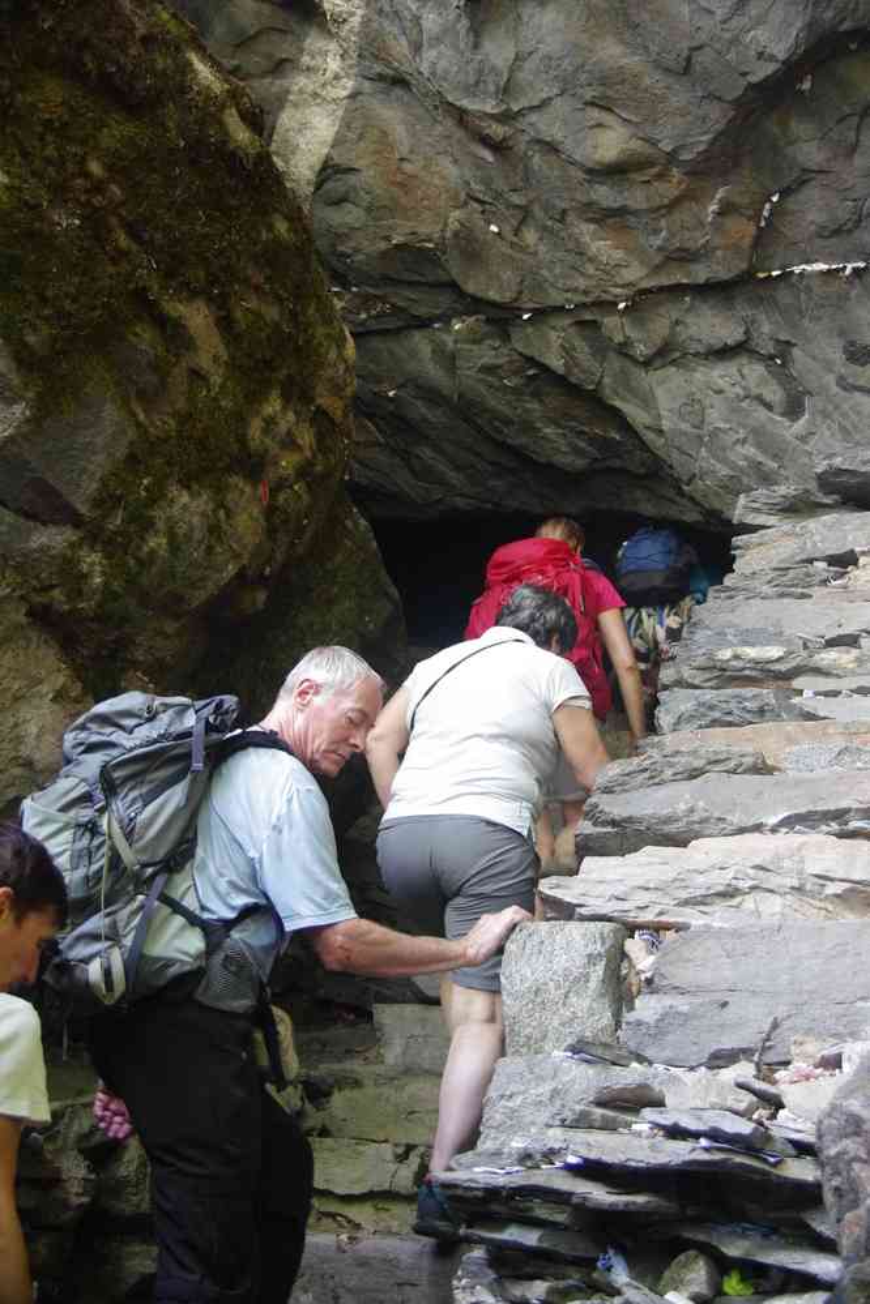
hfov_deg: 27.5
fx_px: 1776
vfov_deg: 40.3
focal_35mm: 49
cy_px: 652
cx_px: 435
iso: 3200
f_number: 4
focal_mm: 32.5
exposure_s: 1/50
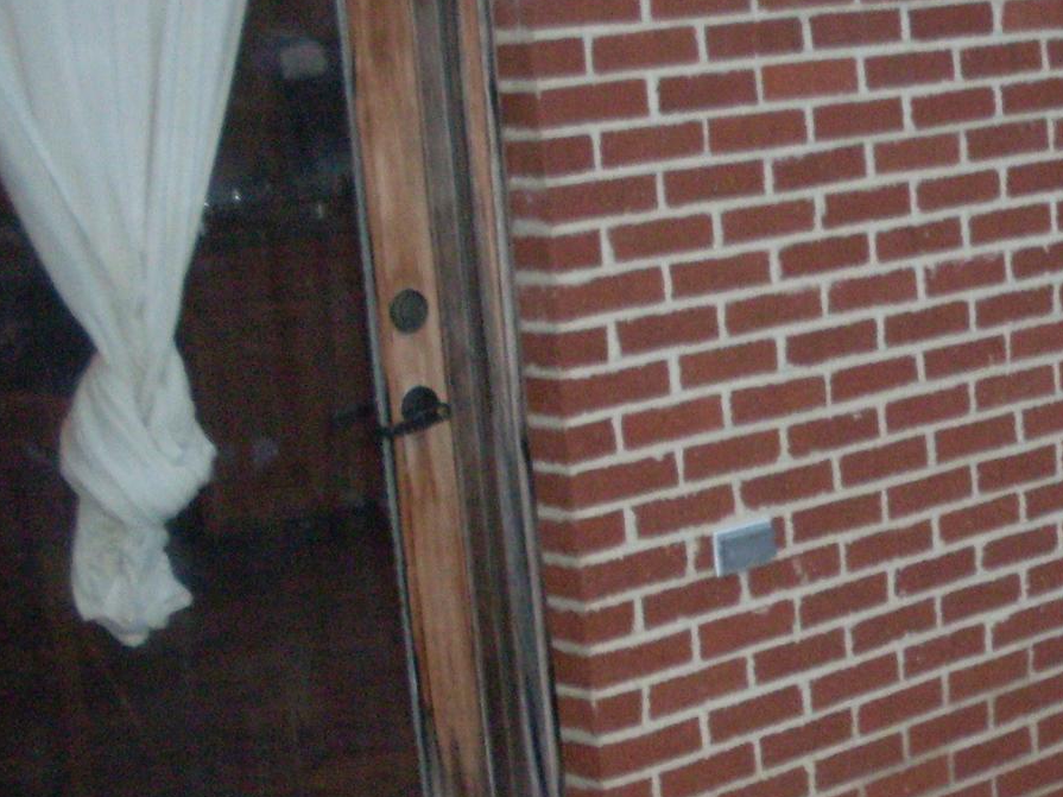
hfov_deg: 21.4
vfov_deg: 16.9
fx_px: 2671
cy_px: 556
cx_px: 1154
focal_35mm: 87
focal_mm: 6.3
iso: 200
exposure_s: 1/45
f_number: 2.8
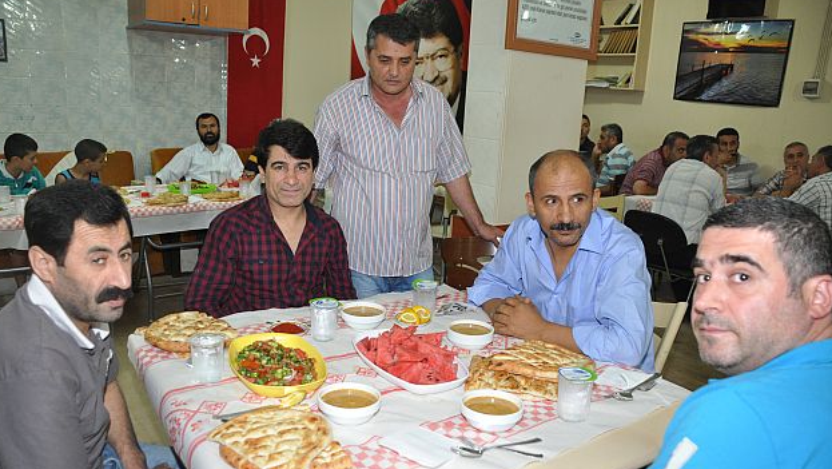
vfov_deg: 40.1
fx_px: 640
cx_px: 409
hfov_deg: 66.0
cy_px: 269
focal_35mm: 29
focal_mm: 18
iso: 800
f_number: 4
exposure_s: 1/60
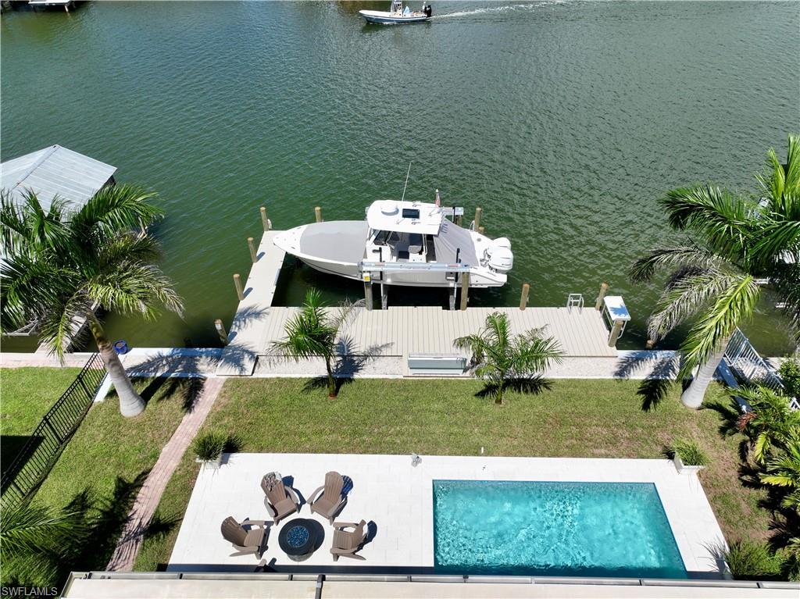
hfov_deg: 71.6
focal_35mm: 24
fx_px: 554
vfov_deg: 56.8
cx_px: 400
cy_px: 300
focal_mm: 12.29
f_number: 2.8
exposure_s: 1/3200
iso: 130
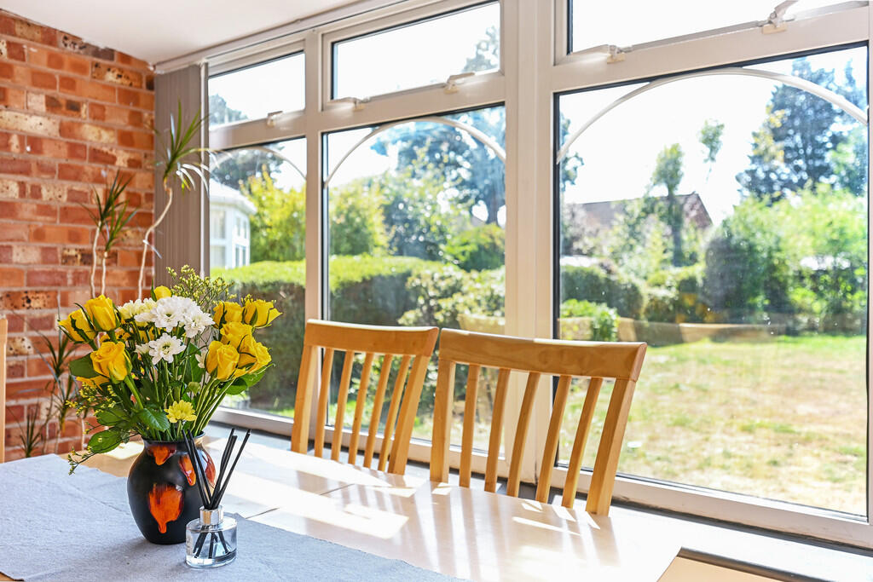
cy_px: 291
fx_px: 728
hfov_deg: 61.9
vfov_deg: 43.6
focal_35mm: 30
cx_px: 436
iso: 100
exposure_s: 1/60
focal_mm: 30
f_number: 4
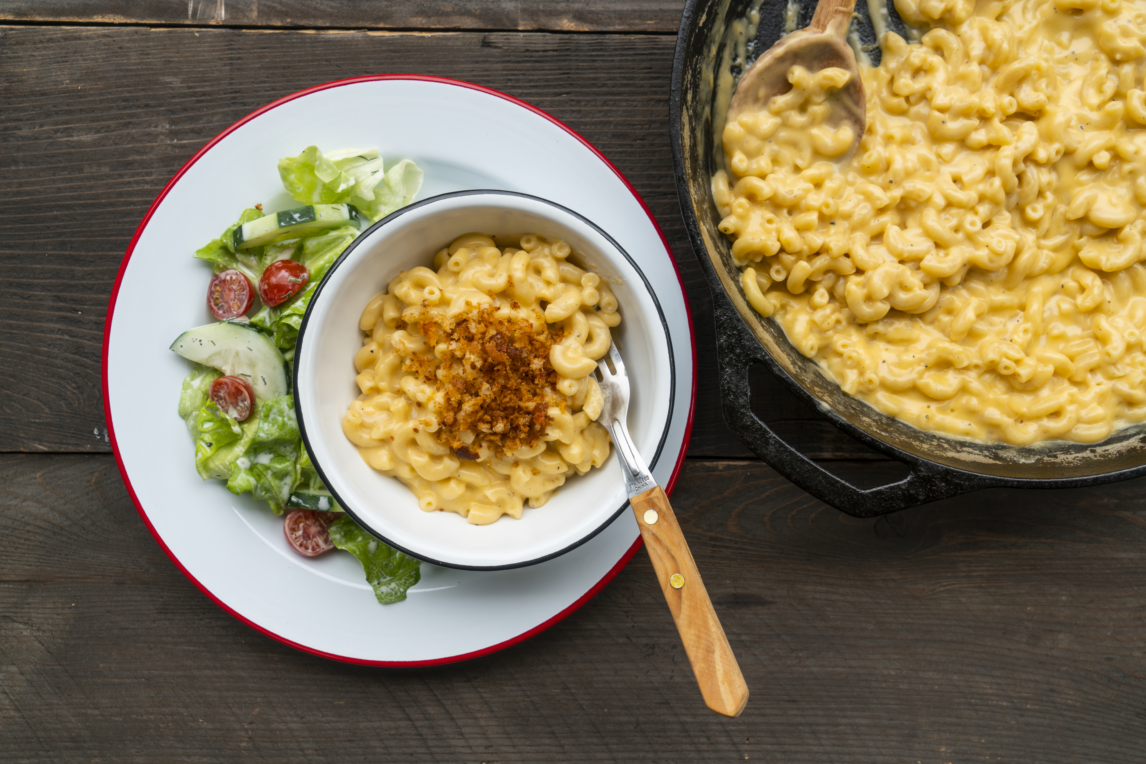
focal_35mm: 38
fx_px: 1210
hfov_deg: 50.7
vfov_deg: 35.1
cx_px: 573
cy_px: 382
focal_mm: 38
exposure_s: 1/200
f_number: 6.3
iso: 100
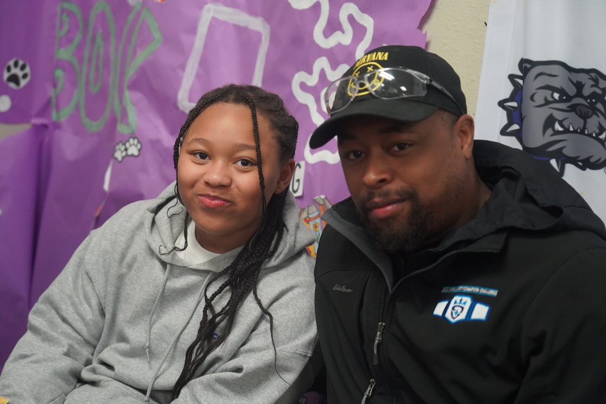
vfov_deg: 19.7
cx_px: 303
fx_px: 1162
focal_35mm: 69
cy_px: 202
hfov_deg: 29.2
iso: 6400
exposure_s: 1/160
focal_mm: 69
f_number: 4
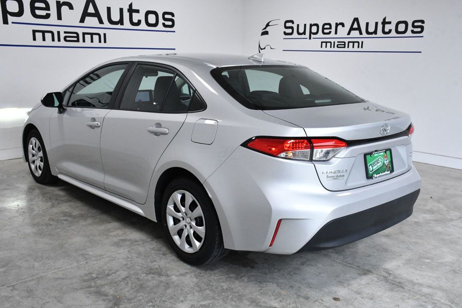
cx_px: 231
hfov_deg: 53.1
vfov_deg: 36.8
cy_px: 154
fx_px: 462
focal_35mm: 36
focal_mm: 24
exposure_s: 1/400
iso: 2500
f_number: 10
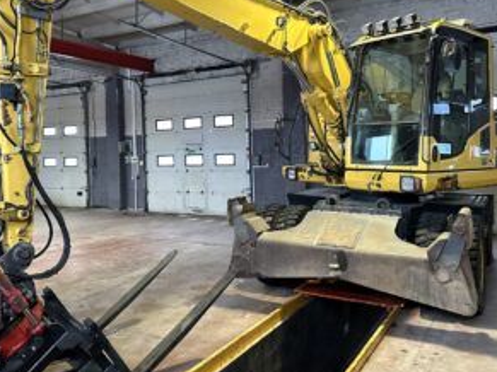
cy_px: 148
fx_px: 474
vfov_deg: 42.7
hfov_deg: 55.2
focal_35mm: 33
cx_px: 213
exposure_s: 1/50
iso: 640
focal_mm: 6.86
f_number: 1.78
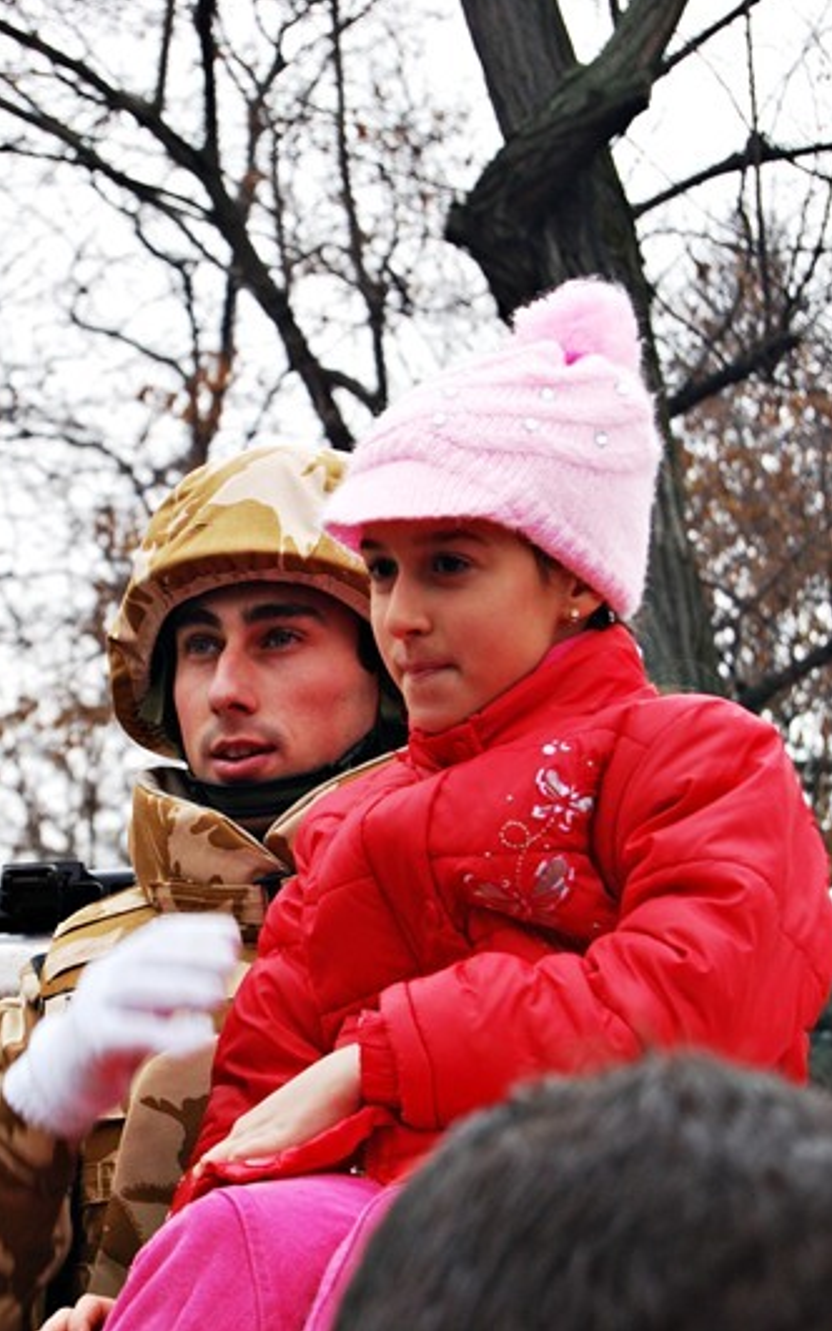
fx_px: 4598
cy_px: 662
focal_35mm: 127
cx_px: 253
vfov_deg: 16.5
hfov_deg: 10.3
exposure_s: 1/100
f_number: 5.6
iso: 400
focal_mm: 55
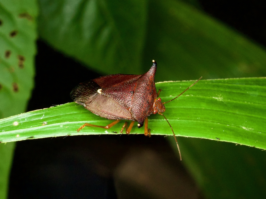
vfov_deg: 12.3
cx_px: 133
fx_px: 922
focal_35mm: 120
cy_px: 100
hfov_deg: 16.4
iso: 800
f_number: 14
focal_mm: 60
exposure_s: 1/60
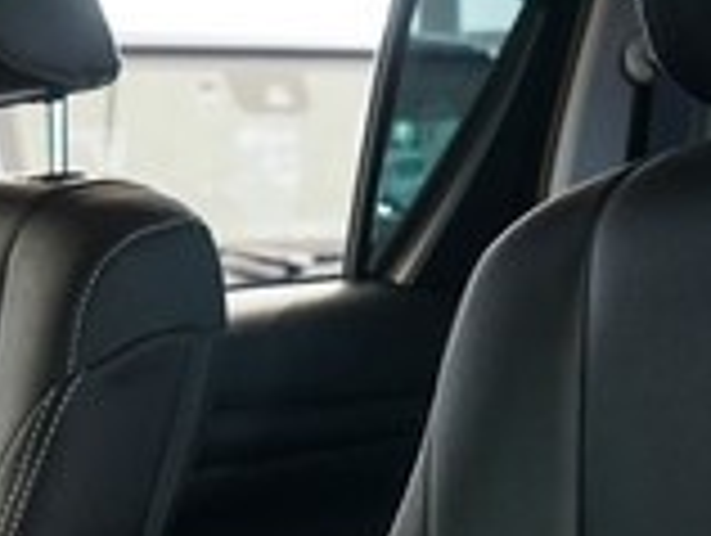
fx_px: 3003
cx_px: 248
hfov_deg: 13.5
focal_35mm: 146
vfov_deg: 10.0
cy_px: 709
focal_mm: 30
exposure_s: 1/80
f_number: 5.6
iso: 400
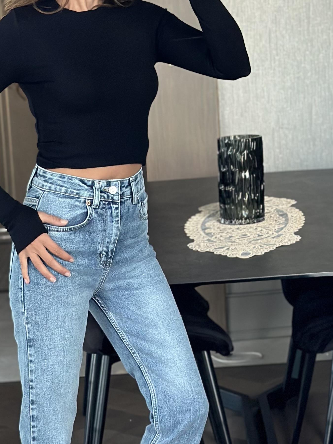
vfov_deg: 18.4
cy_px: 273
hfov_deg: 13.8
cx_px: 101
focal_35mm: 107
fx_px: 1372
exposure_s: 1/60
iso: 320
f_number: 1.78
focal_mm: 6.86
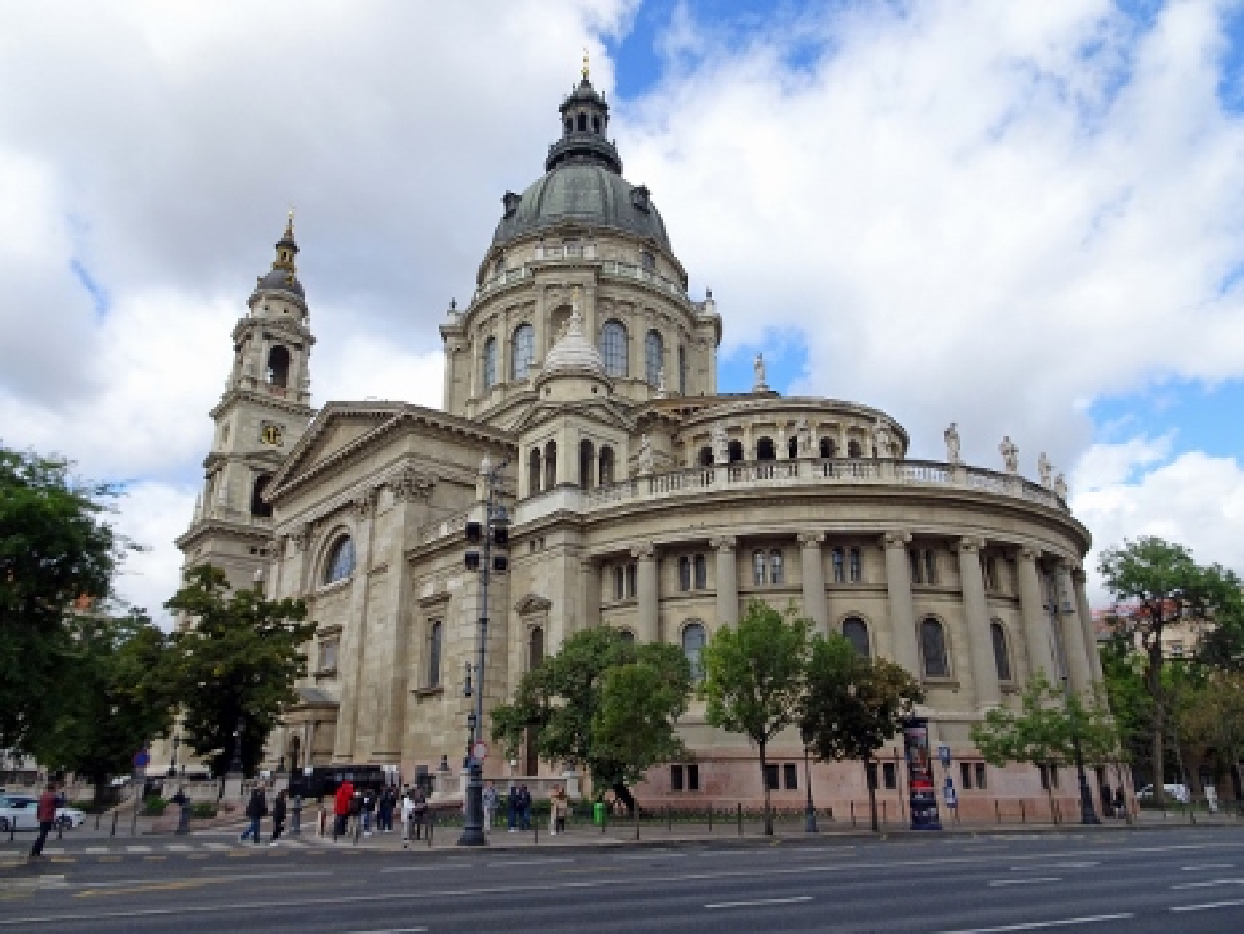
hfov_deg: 71.6
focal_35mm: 24
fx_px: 863
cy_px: 467
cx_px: 622
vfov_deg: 56.8
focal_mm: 4.1
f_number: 3.5
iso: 80
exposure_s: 1/640
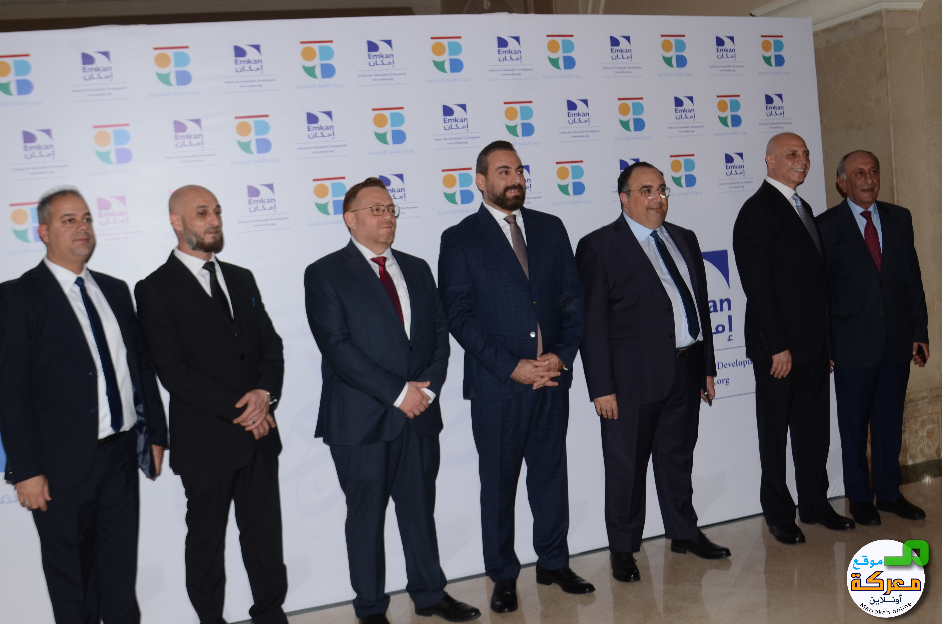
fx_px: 940
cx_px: 471
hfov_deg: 53.2
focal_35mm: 36
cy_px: 312
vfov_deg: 36.7
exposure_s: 1/250
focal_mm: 24
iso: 250
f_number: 4.5
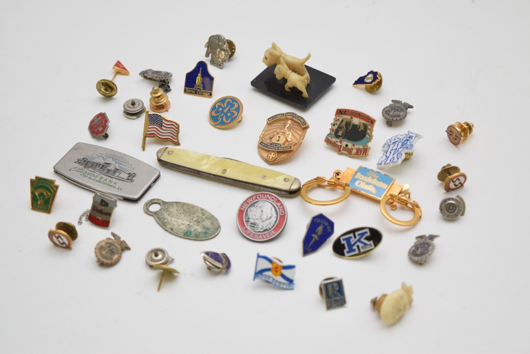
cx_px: 265
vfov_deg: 16.6
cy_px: 177
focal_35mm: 82
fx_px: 1215
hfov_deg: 24.6
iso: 800
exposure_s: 1/100
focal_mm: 55
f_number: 5.6
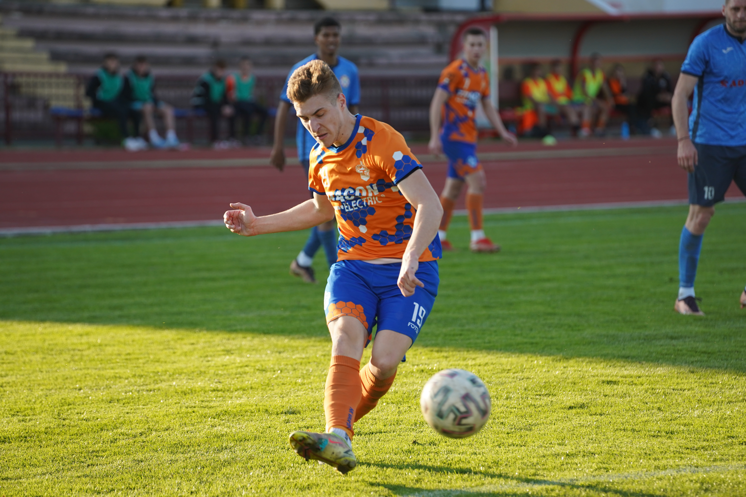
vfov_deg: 7.6
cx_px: 373
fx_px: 3730
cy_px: 248
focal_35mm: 180
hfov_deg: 11.4
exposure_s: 1/2000
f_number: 4
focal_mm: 180
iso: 800
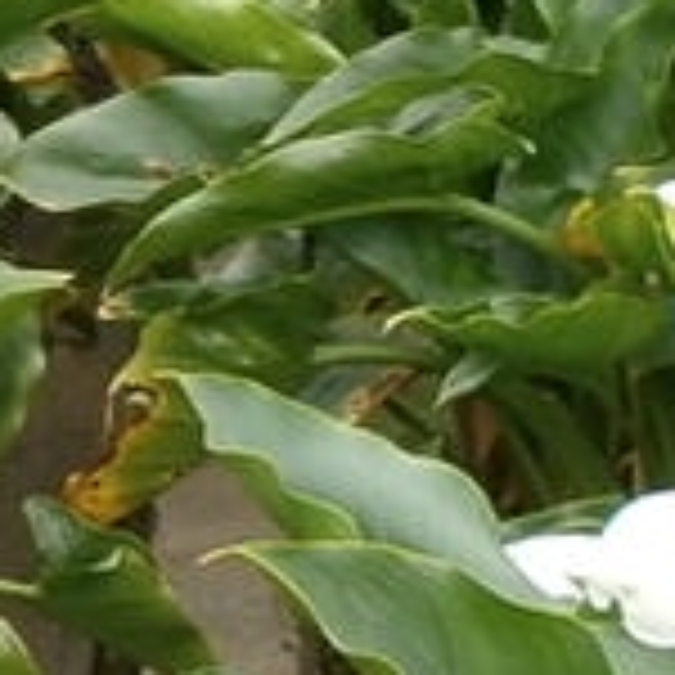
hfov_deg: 7.6
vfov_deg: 7.7
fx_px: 5008
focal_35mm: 227
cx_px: -297
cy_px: 126
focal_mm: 5.8
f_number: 3.1
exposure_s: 1/320
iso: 100
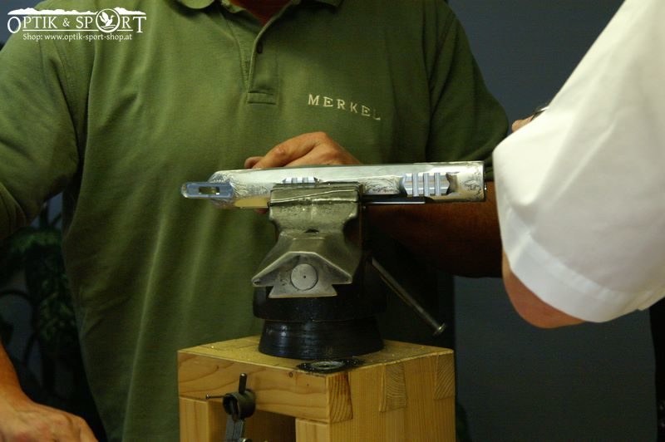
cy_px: 221
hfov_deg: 19.5
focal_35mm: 105
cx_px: 332
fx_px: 1938
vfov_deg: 13.0
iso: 1600
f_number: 8
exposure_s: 1/250
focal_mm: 70
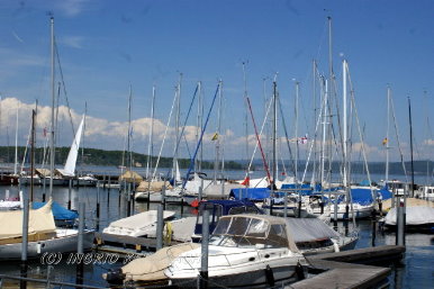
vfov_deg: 25.7
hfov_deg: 37.9
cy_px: 144
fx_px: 633
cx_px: 217
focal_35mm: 52
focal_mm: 35
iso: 400
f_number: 13
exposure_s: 1/1000
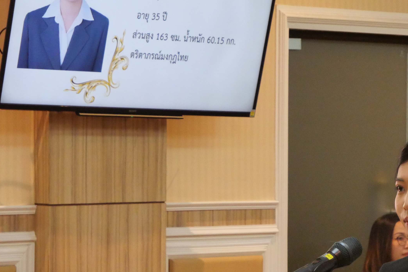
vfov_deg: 7.2
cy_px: 126
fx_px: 2164
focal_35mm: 191
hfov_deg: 10.8
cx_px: 275
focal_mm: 52
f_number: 5.6
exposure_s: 1/80
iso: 3200
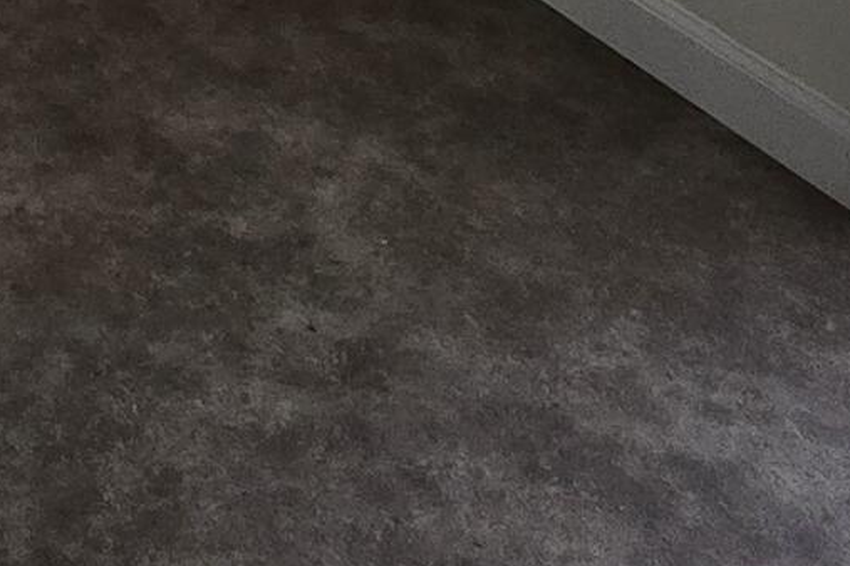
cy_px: -720
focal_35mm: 80
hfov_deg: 24.3
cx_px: 10
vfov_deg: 13.4
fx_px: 1889
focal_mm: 2.2
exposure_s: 1/120
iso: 80
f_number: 2.2
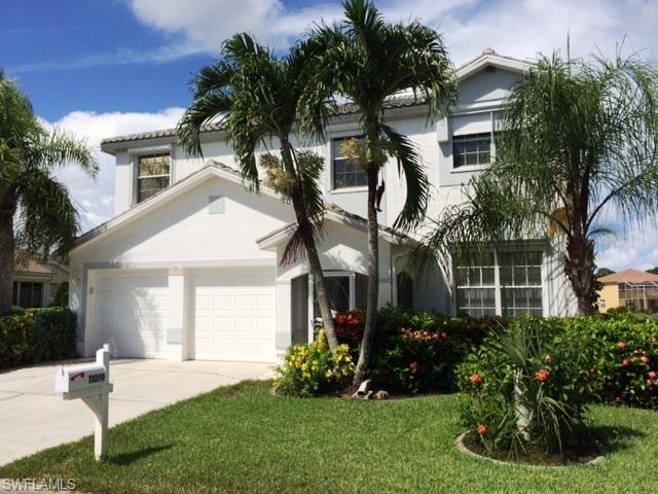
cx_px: 329
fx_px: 570
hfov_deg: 60.0
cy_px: 247
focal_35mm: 30
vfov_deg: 46.8
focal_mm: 4.12
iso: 40
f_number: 2.2
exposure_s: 1/4115
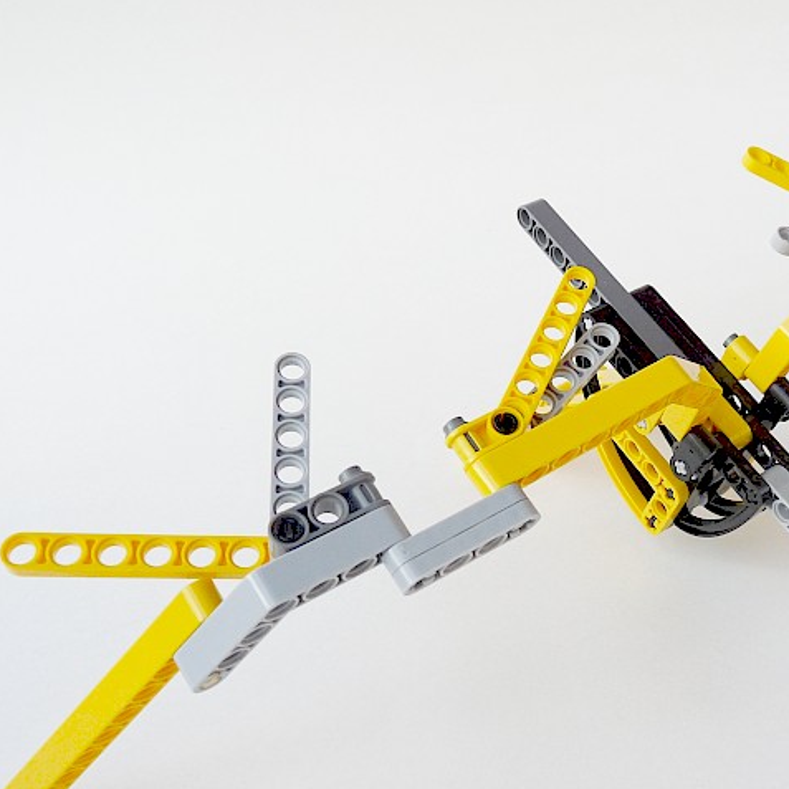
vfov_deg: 41.8
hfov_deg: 40.8
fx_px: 1031
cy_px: 438
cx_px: 577
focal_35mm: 40
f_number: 3.2
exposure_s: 1/125
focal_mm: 4.8
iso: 100
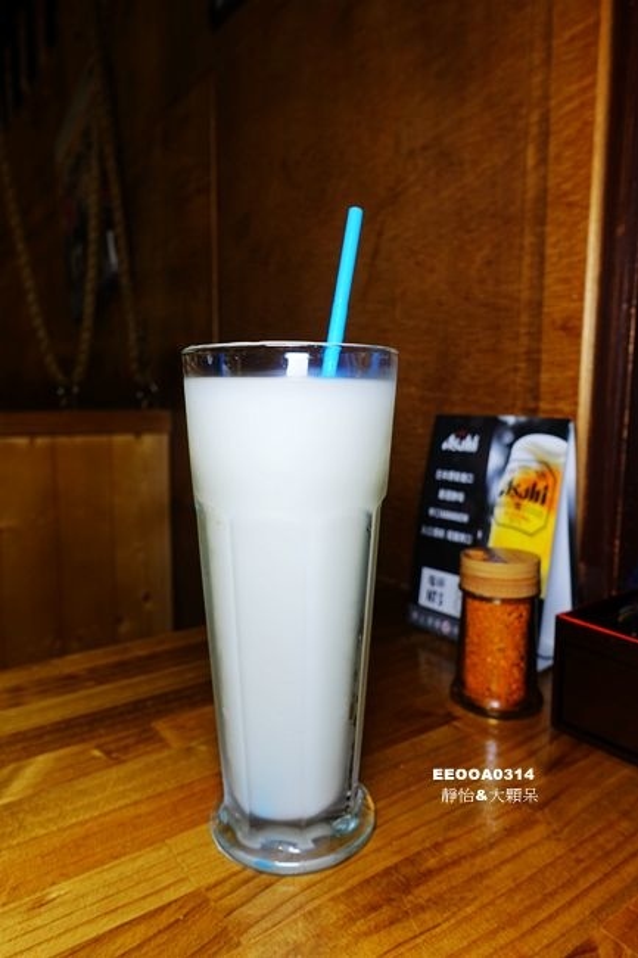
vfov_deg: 73.8
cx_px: 319
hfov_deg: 53.1
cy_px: 479
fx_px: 638
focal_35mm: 24
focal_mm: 8.8
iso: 125
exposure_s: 1/30
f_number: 2.8
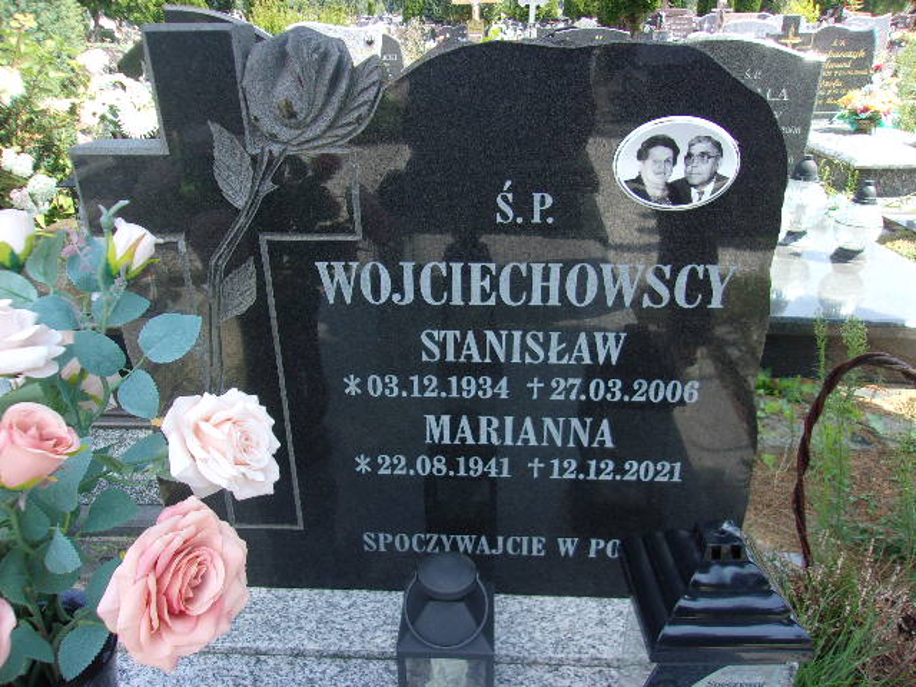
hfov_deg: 65.3
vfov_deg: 51.4
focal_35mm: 27
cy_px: 344
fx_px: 714
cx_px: 458
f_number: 3
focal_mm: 4.9
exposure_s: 1/280
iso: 80
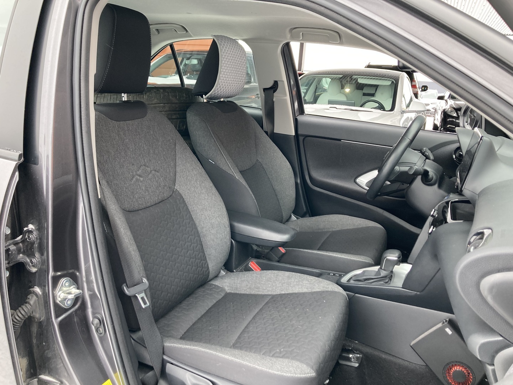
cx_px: 256
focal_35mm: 28
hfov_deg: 63.4
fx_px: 415
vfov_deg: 49.7
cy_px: 192
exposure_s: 1/60
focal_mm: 3.99
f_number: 1.8
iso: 80
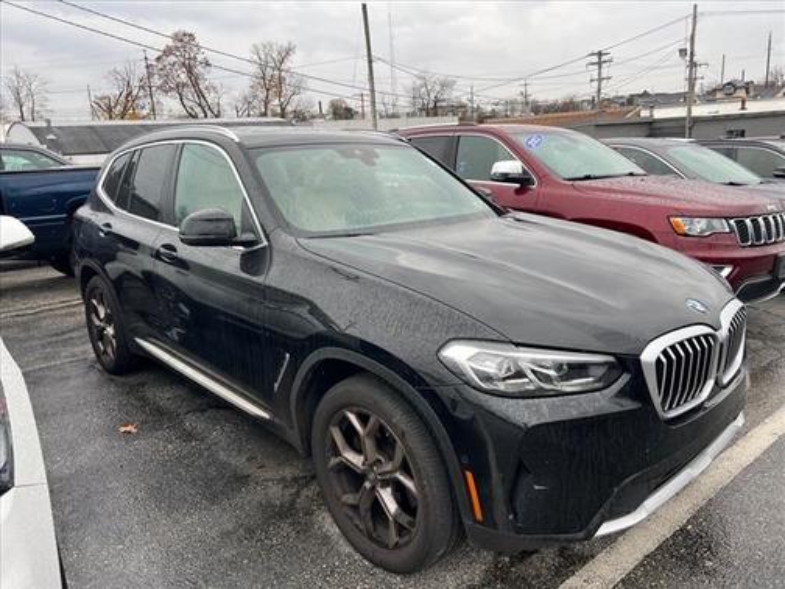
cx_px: 392
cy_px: 294
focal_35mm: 26
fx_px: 590
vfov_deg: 53.1
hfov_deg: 67.3
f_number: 1.5
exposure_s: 1/342
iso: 50
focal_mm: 5.7
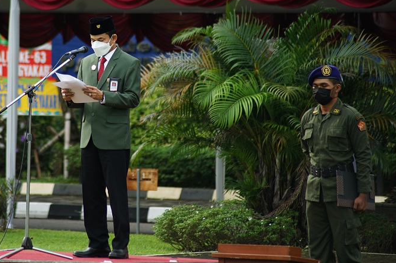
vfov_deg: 3.5
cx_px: 119
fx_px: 4288
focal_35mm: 390
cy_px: 84
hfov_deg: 5.3
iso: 125
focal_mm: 259
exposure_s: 1/250
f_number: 5.6
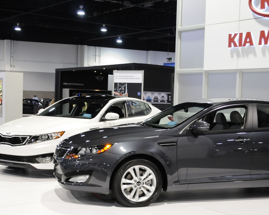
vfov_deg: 25.7
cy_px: 136
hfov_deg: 31.9
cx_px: 163
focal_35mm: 59
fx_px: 470
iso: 800
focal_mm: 24
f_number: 4
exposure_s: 1/30
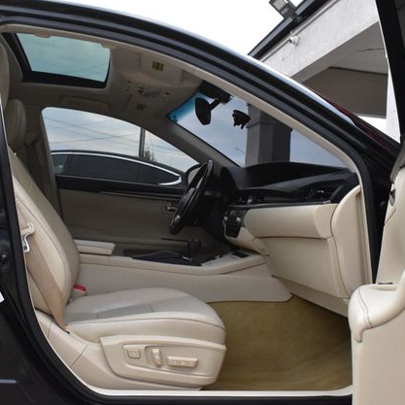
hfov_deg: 39.1
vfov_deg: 39.2
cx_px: 183
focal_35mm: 43
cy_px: 201
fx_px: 569
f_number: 13
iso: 2500
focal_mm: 22
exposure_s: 1/1000
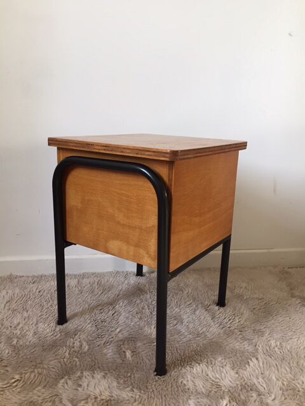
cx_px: 152
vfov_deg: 61.7
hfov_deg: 48.2
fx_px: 341
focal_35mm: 29
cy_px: 203
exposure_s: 1/33
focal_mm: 4.15
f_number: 2.2
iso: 80
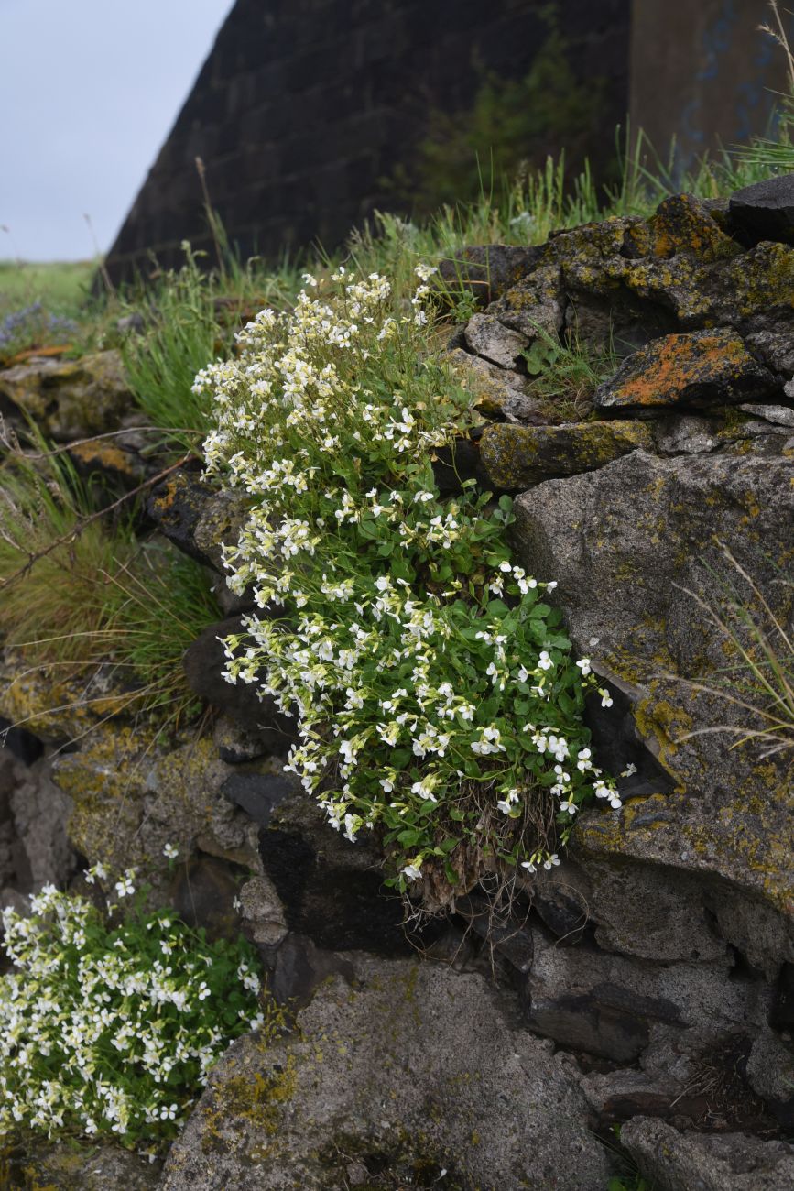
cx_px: 397
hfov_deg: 27.0
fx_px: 1654
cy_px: 596
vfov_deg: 39.6
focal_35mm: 50
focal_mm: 50
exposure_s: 1/500
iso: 800
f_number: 6.3
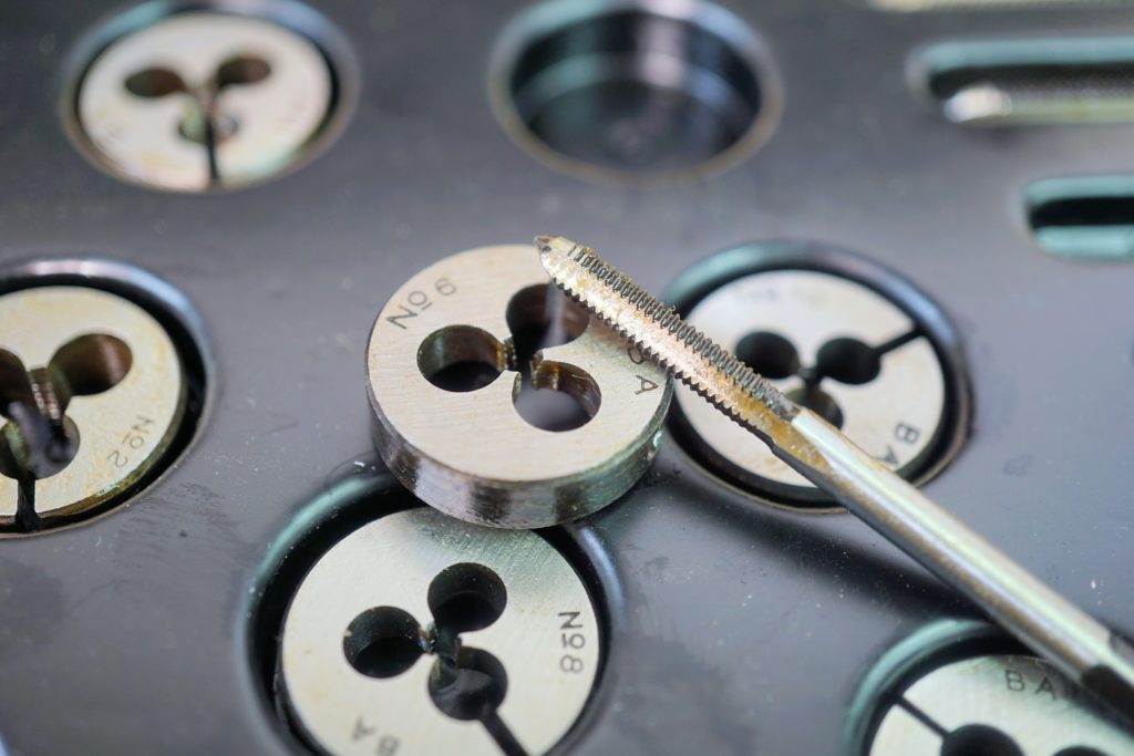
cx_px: 567
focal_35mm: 45
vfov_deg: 29.9
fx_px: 1418
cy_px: 378
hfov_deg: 43.6
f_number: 4
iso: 160
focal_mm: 30
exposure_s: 1/60
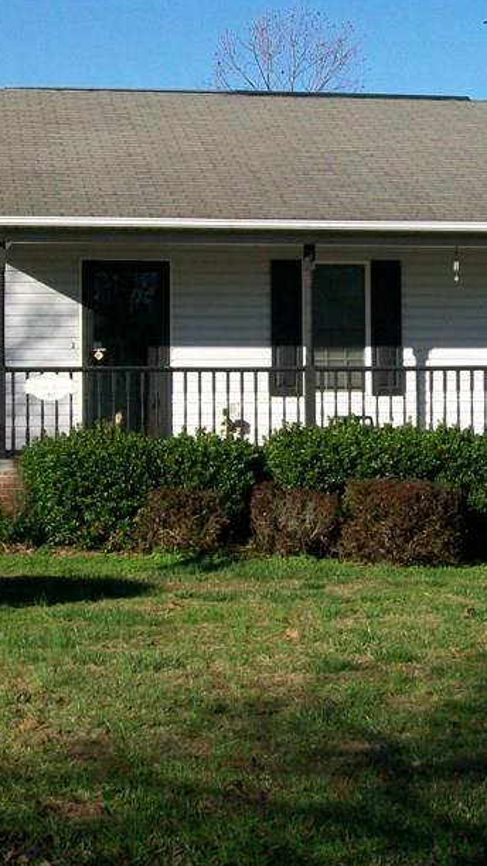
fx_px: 1884
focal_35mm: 82
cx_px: 251
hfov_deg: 14.7
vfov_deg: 25.8
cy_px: 335
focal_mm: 7.6
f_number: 5.3
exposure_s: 1/400
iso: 64
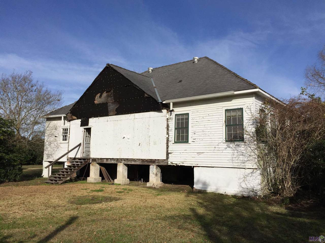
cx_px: 162
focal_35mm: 29
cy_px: 122
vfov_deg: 48.2
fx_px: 272
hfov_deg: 61.7
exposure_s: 1/4950
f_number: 2.2
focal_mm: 4.15
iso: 32
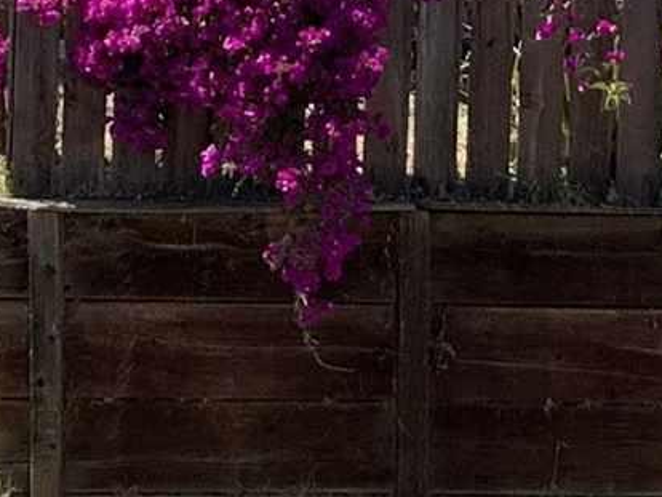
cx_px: 193
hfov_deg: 9.2
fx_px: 4114
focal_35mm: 215
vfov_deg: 6.9
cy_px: -62
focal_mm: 3
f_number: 1.8
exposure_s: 1/1311
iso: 16
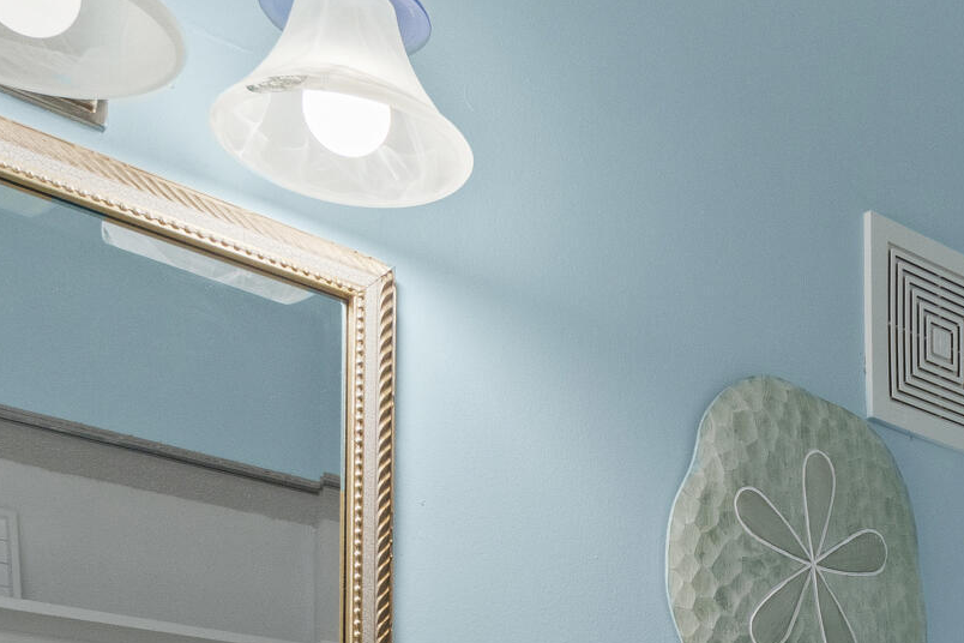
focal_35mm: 56
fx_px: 1499
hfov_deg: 33.6
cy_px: 938
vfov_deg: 20.9
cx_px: 881
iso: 400
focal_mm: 10
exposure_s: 1/2.5
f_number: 9
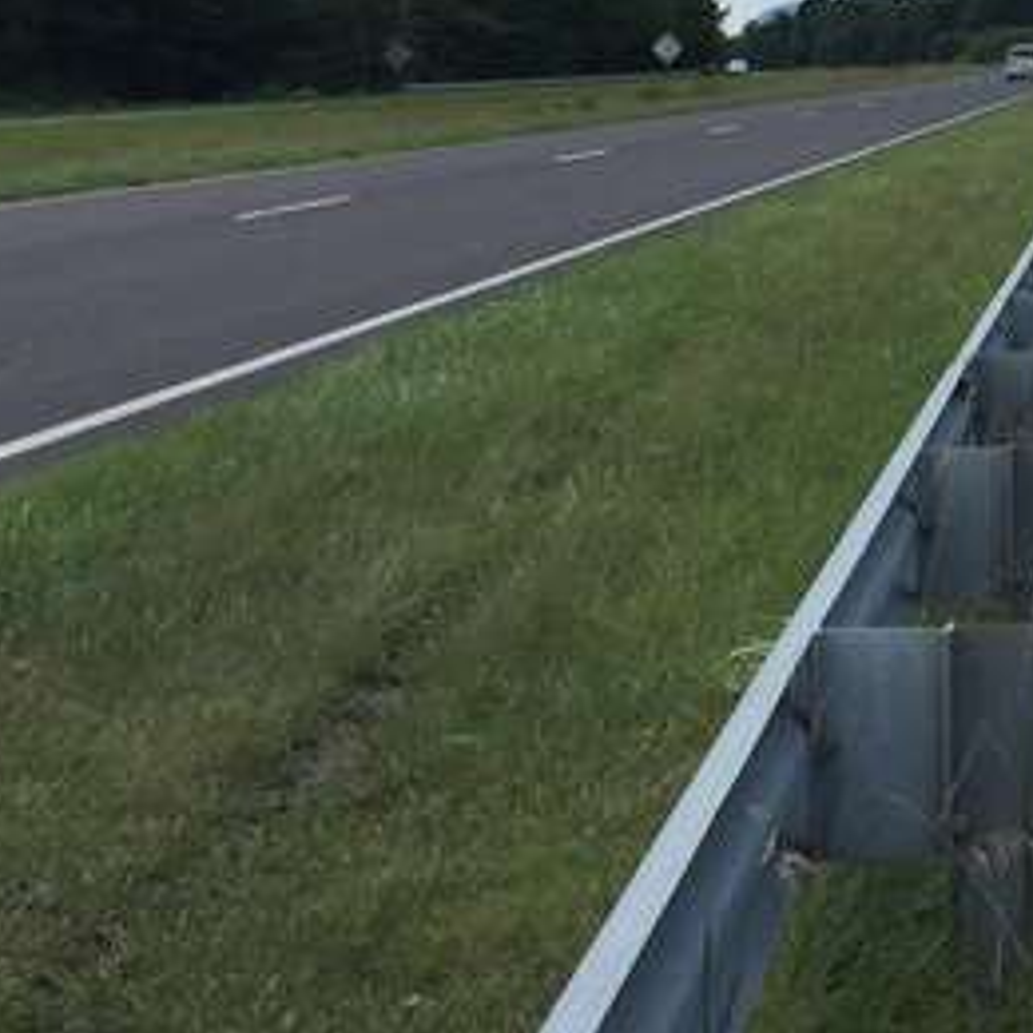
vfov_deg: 21.2
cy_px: 4
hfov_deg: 20.8
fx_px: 2667
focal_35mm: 79
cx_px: 1144
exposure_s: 1/2198
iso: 32
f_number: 2.2
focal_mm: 4.15
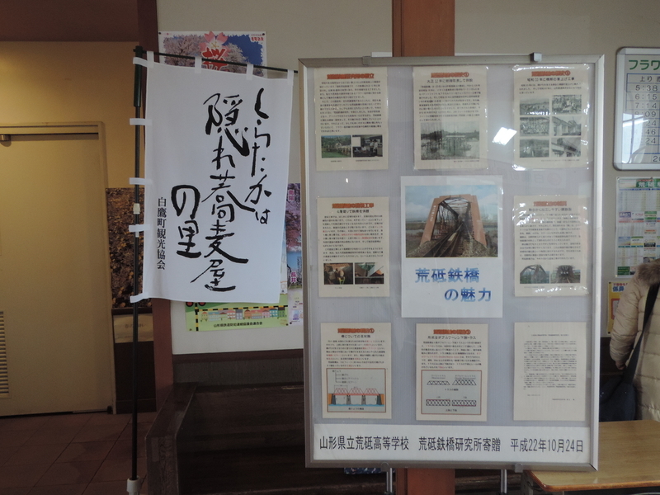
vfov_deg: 46.8
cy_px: 248
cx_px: 330
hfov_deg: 60.0
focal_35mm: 30
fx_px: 572
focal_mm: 5.3
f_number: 3.1
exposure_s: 1/20
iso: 400
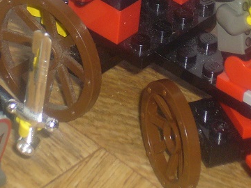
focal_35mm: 313
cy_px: -14
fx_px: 2270
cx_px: 110
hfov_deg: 6.3
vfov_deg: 4.7
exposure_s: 1/30
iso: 100
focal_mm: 17
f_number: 4.9
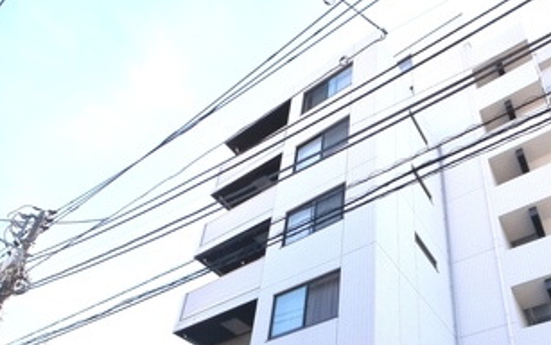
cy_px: 358
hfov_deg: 62.9
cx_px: 372
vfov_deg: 37.7
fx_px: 436
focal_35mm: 29
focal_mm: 7
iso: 640
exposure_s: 1/200
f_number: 6.3
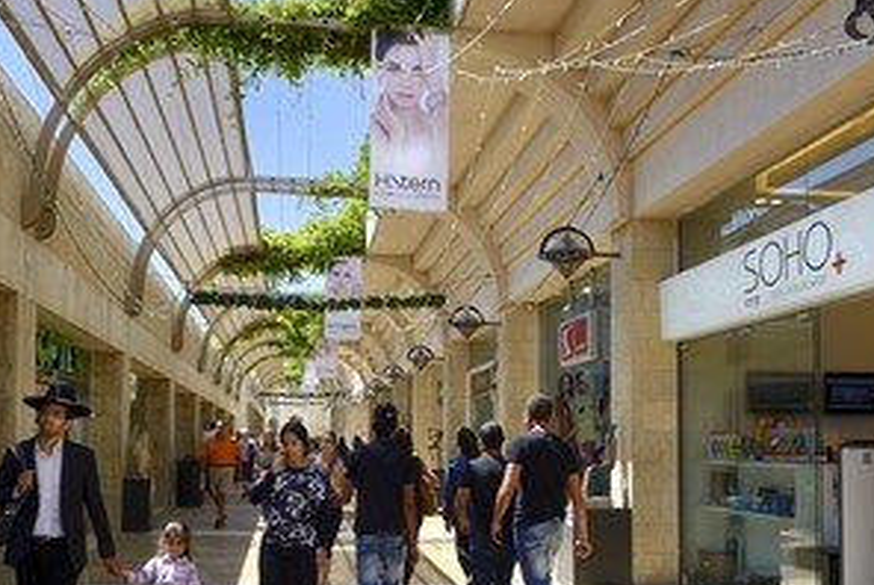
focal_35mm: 34
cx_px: 375
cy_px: 399
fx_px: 826
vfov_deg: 38.4
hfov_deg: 55.5
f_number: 8
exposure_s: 1/250
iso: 200
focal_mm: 24
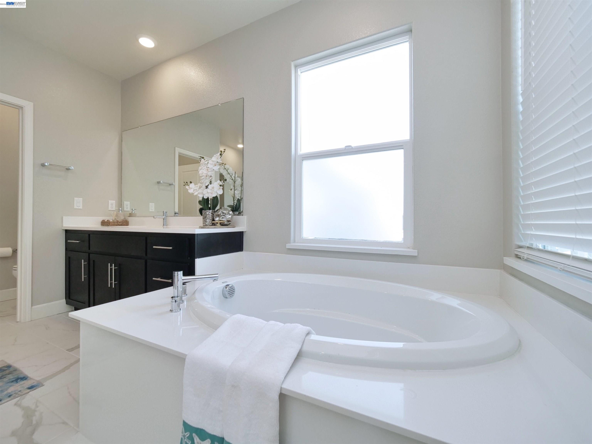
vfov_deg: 85.7
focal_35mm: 14
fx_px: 239
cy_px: 222
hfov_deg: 102.1
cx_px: 296
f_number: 5
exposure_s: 1/160
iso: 800
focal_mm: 7
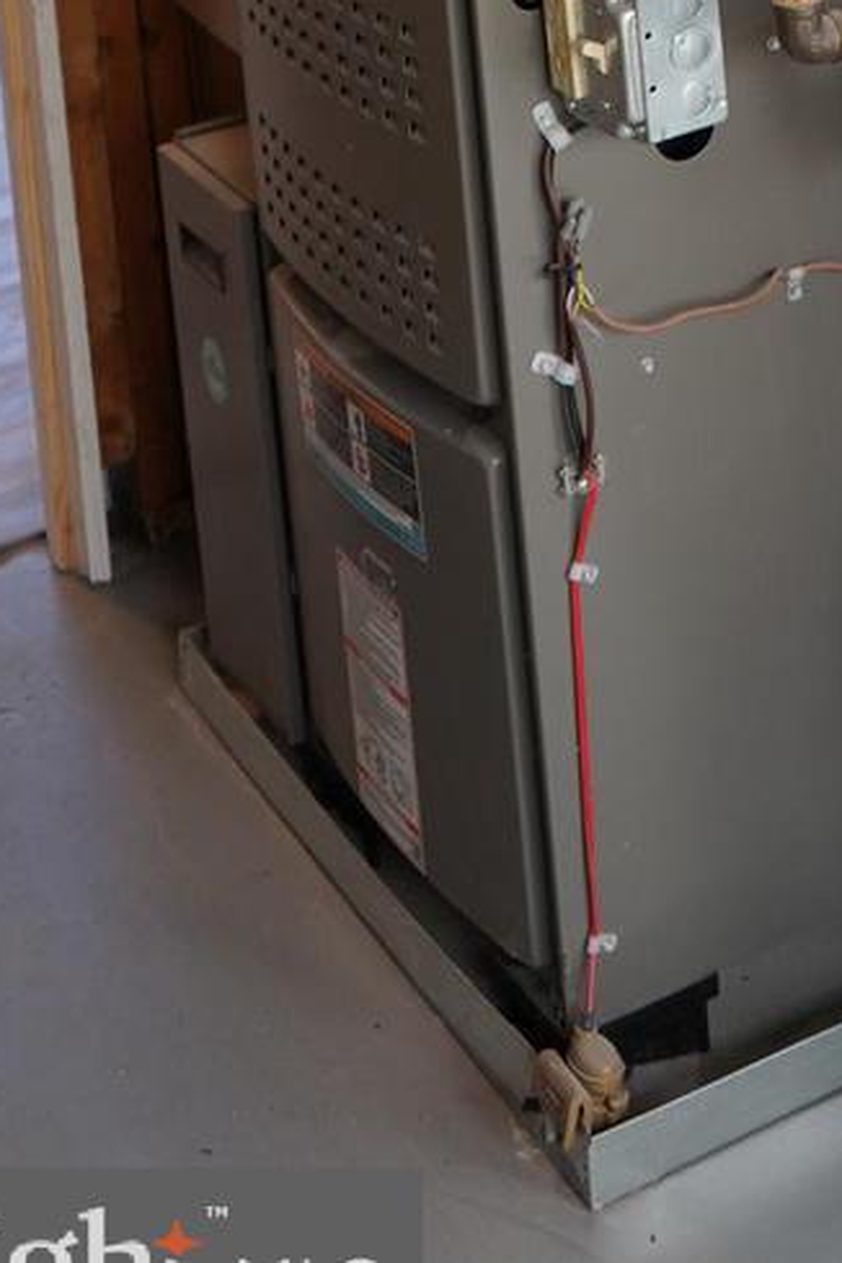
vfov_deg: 19.6
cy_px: -604
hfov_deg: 14.4
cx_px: 1100
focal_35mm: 91
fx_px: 3192
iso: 1000
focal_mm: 29
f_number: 4
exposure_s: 1/160
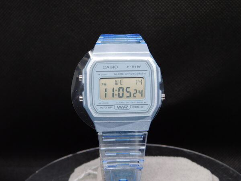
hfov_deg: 27.4
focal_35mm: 71
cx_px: 120
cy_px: 90
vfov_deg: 20.7
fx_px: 494
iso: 125
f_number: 4.3
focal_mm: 12.6
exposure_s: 1/40
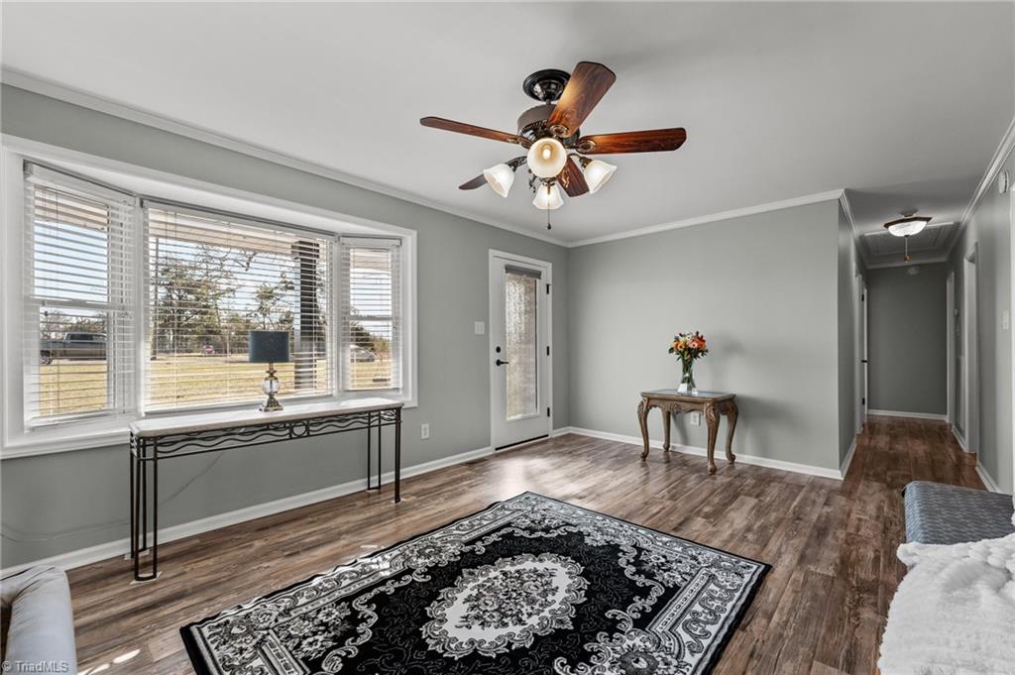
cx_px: 508
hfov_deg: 104.3
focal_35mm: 14
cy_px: 338
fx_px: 394
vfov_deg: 81.1
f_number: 7.1
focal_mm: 14
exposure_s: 1/20
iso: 200
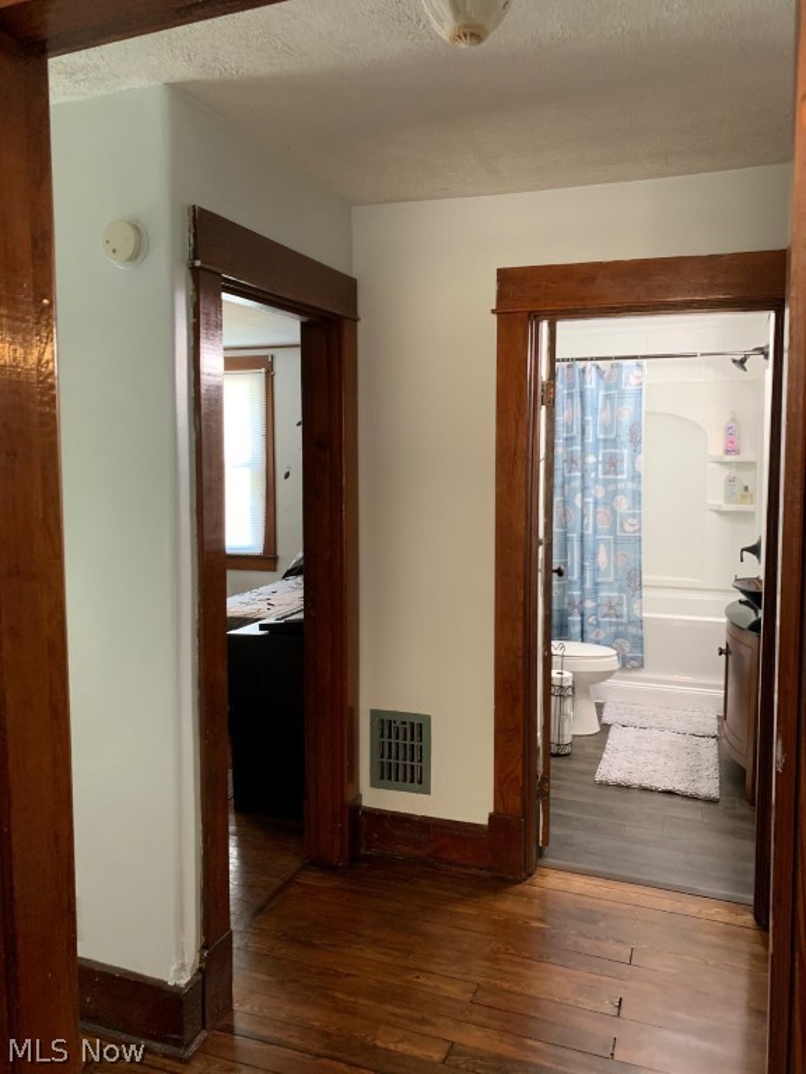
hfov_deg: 53.1
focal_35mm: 26
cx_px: 403
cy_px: 537
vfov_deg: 67.3
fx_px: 807
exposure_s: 1/60
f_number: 1.8
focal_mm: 4.25
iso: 320
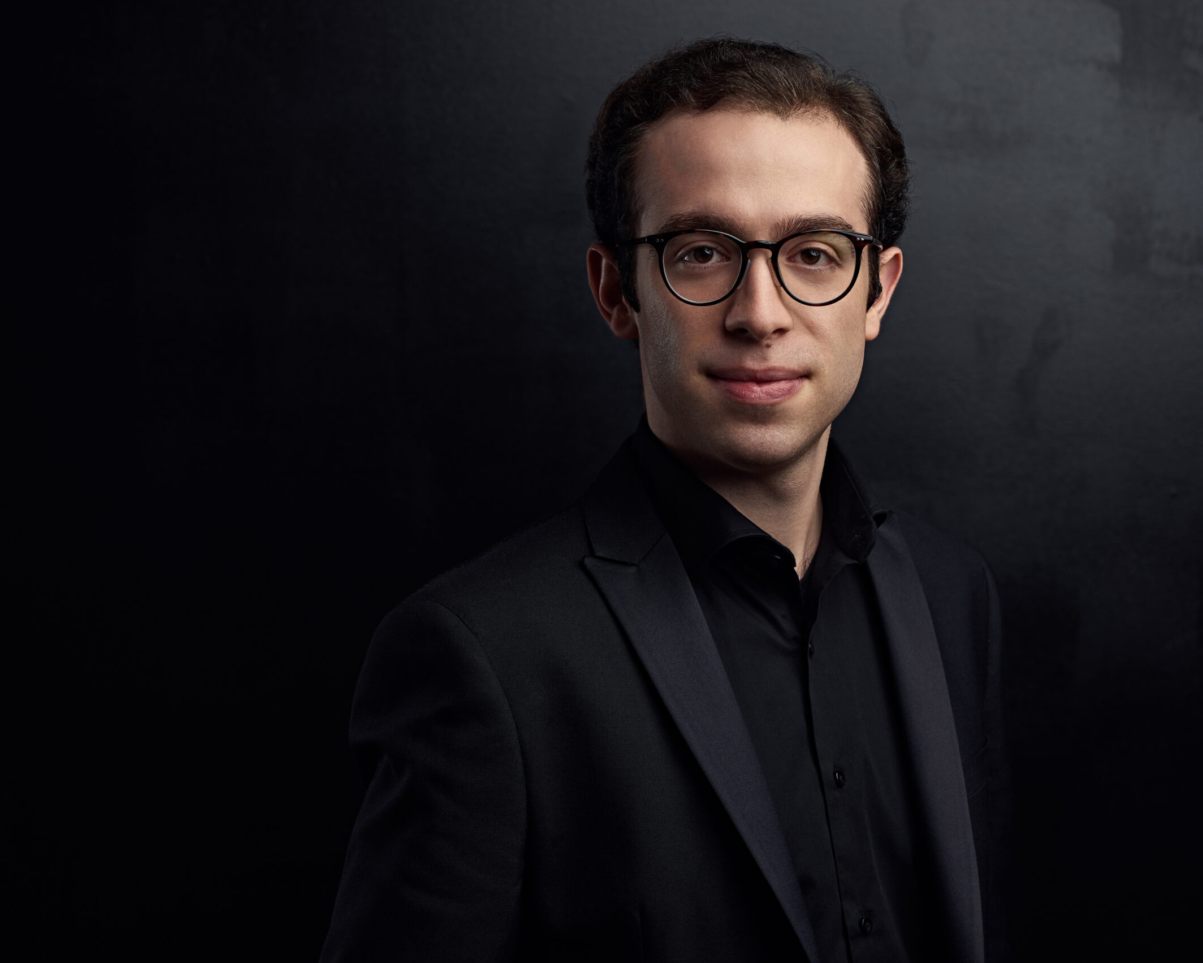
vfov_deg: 16.0
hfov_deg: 20.0
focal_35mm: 96
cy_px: 482
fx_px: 3418
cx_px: 629
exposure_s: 1/200
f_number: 5.6
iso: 100
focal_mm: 85
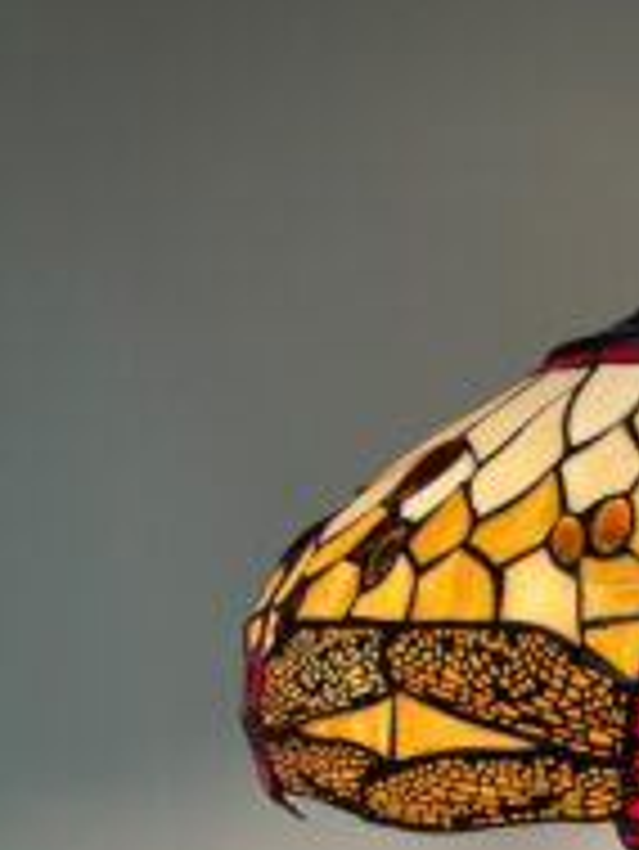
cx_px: 670
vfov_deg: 31.8
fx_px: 1352
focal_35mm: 55
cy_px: 881
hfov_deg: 25.0
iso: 125
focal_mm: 4.2
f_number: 1.6
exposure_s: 1/100
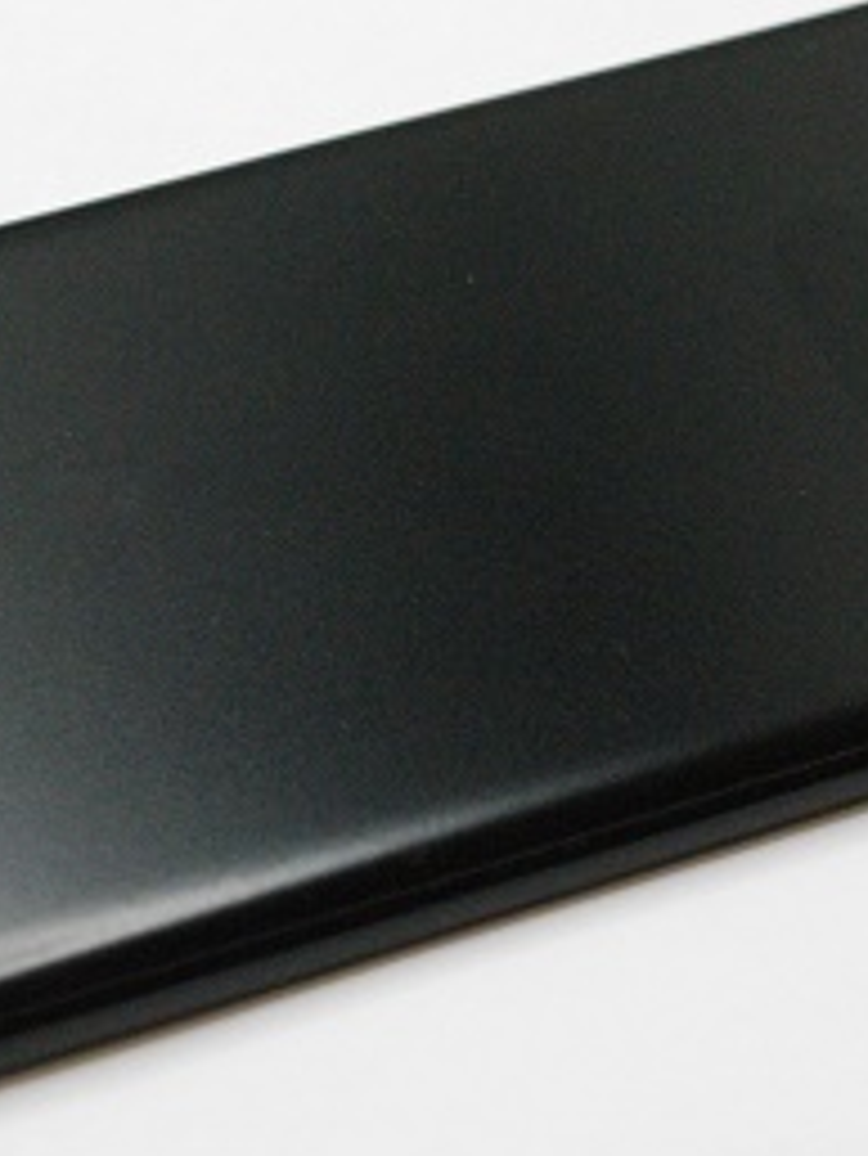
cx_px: 564
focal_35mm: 114
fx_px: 3811
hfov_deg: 13.0
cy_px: 547
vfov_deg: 17.2
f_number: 5.6
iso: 1600
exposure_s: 1/320
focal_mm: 35
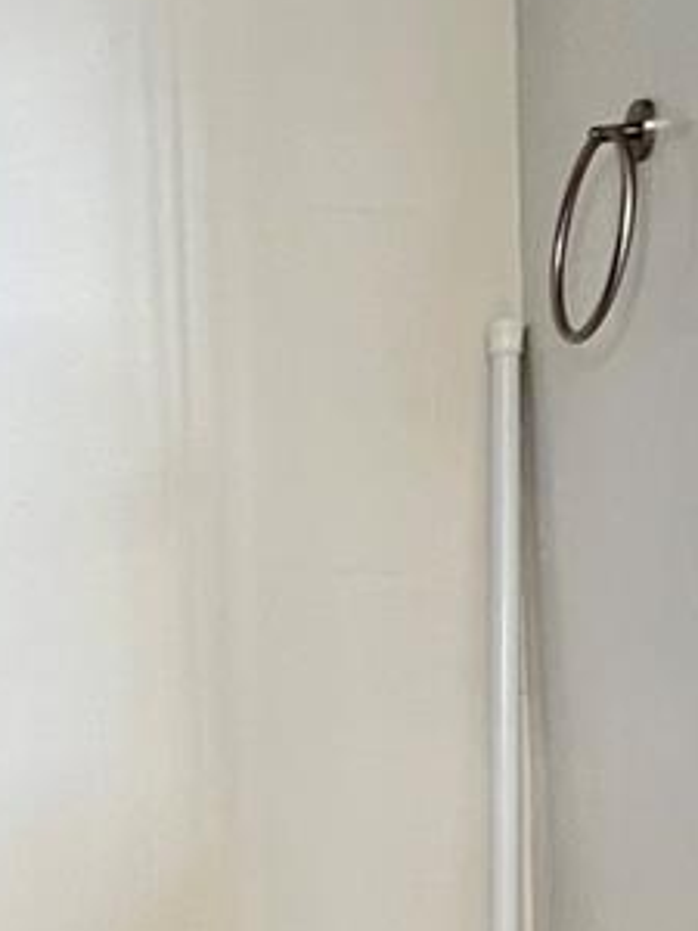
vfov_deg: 36.2
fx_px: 1398
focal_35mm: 52
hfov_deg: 23.6
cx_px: -282
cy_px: 670
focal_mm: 1.57
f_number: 1.8
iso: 320
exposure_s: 1/60
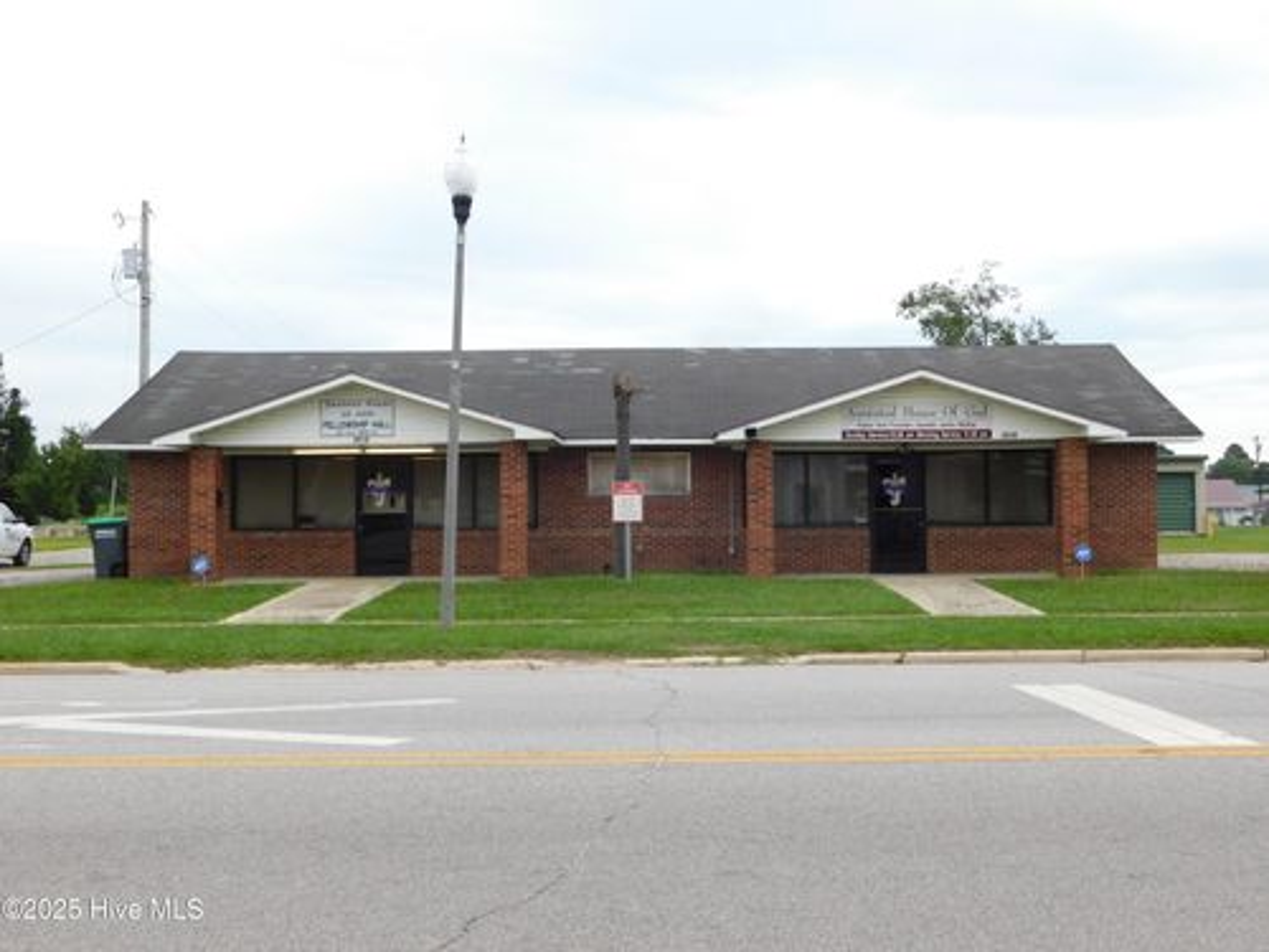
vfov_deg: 36.0
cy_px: 476
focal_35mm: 40
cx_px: 634
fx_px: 1466
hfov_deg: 46.8
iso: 125
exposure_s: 1/125
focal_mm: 7.1
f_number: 3.6
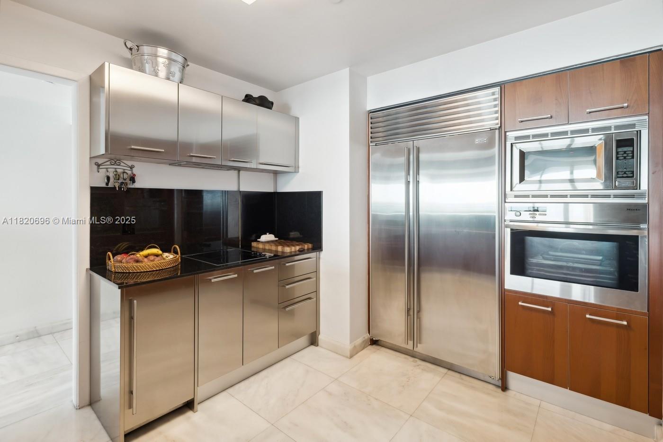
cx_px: 332
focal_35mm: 16
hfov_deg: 96.7
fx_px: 295
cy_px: 221
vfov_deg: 73.8
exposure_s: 1/2
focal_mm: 16
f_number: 10
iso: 200
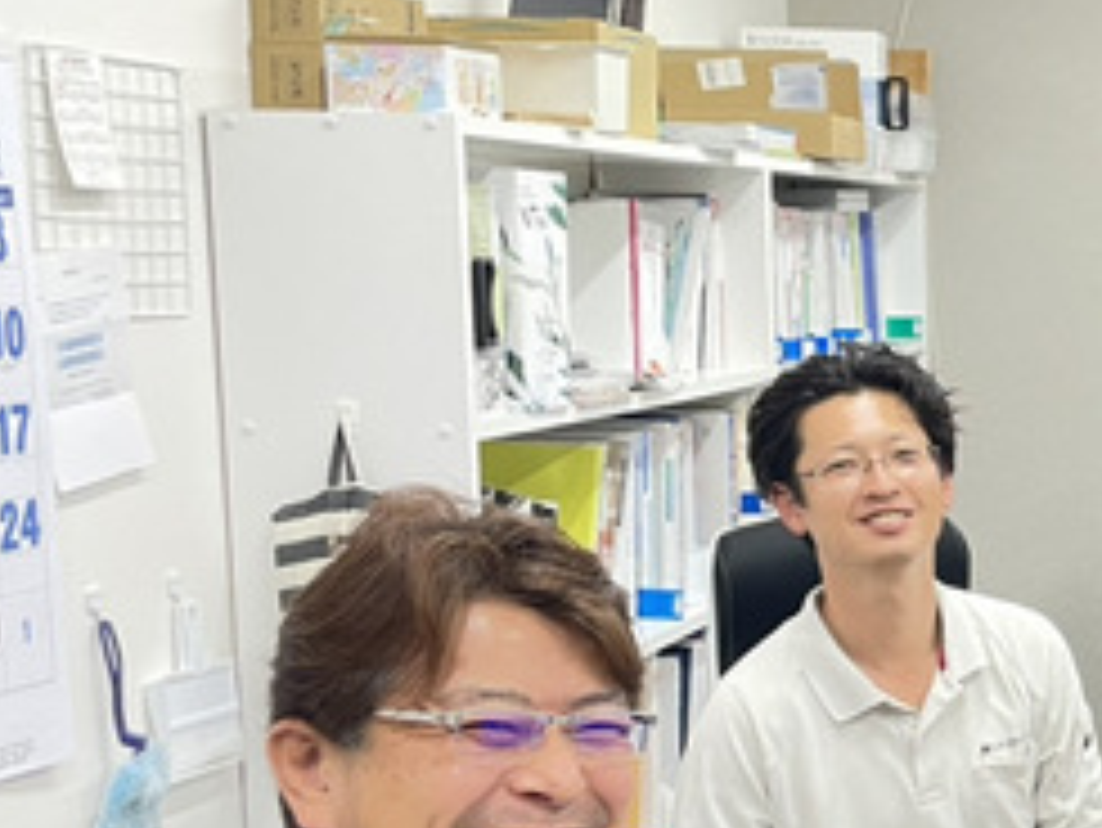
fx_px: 2166
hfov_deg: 25.1
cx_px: 1394
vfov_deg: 21.5
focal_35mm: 68
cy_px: 562
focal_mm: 4.2
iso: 125
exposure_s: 1/50
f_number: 1.6
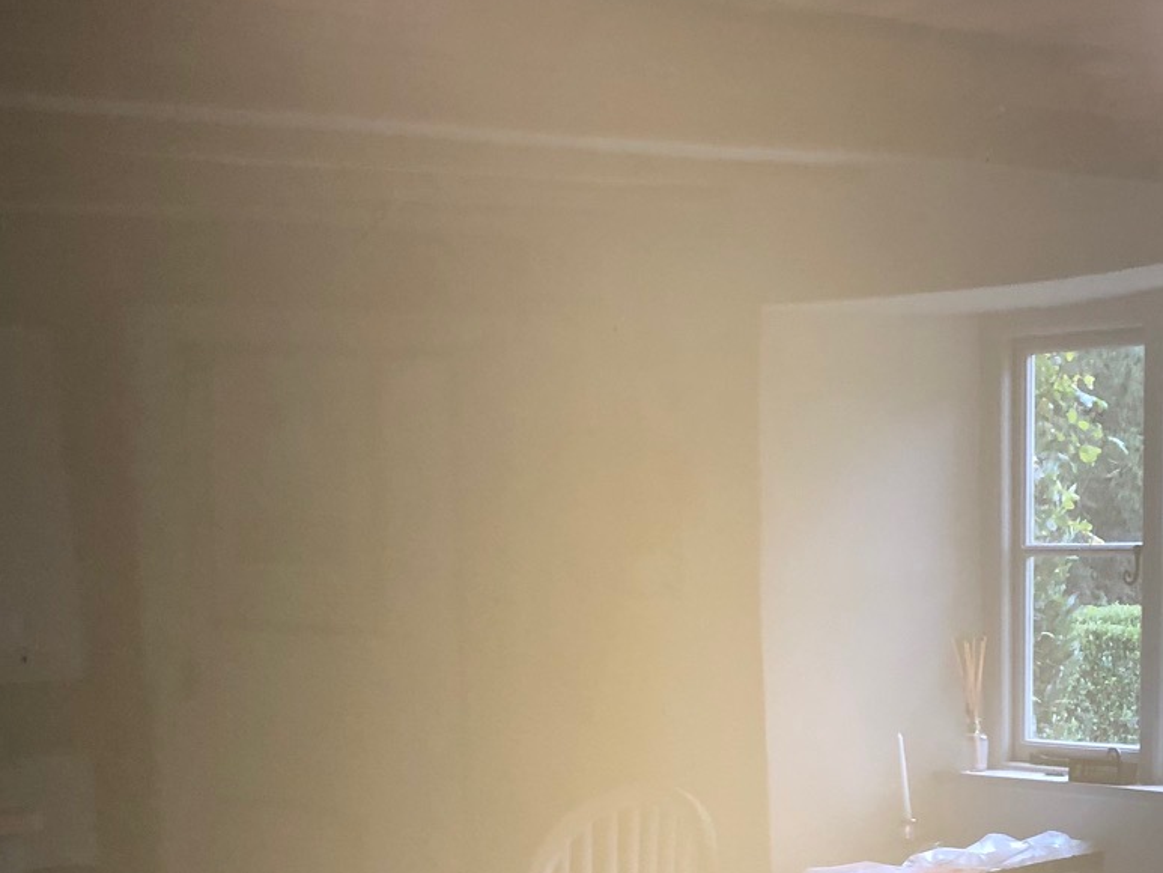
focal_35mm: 73
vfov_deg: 19.6
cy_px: 865
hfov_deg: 26.1
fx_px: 2453
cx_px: 961
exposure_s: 1/17
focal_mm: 3.99
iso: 40
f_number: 1.8
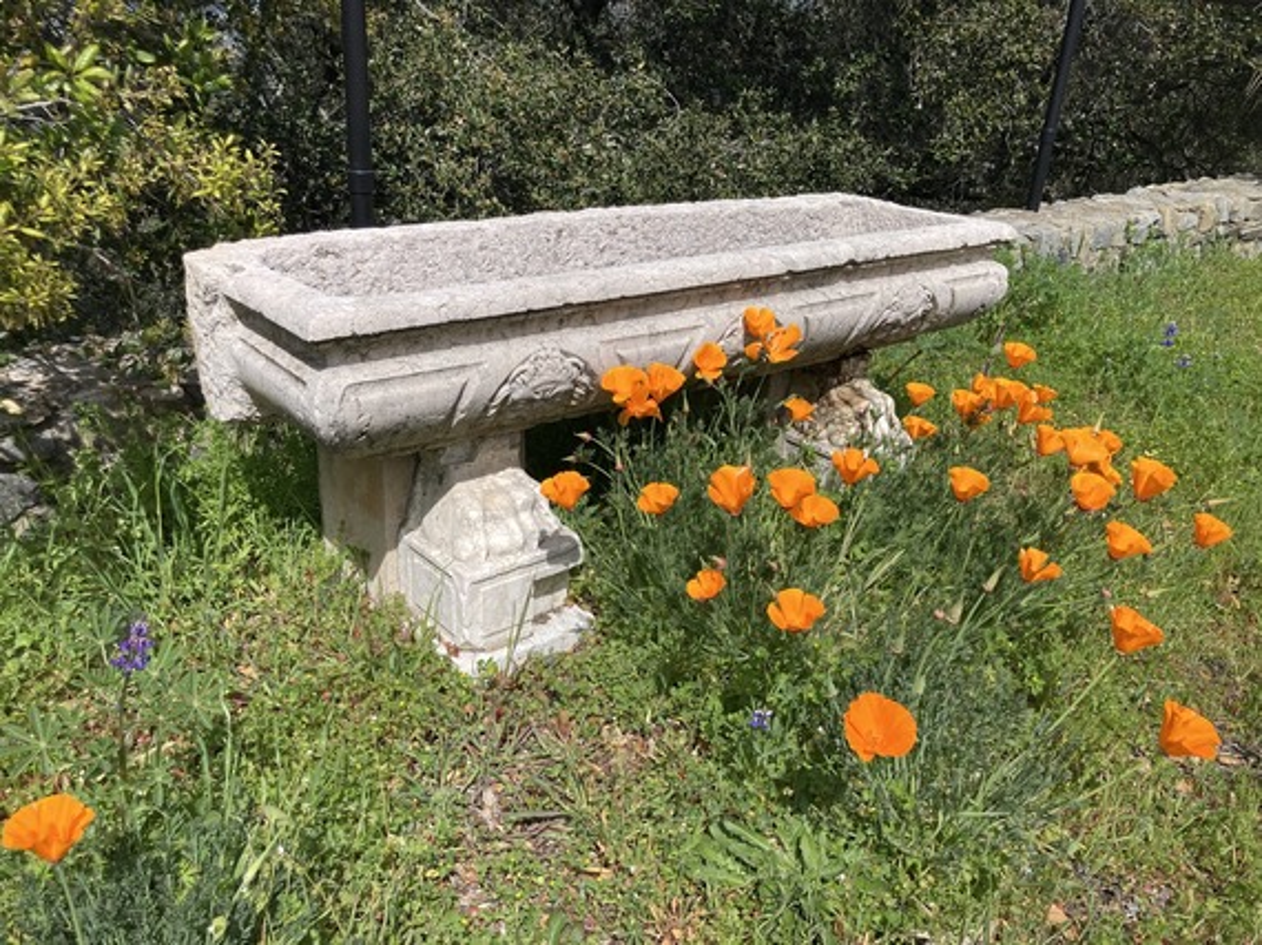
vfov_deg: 49.7
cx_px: 631
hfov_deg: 63.5
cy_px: 472
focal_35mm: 28
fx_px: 1020
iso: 20
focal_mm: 3.99
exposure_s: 1/1919
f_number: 1.8
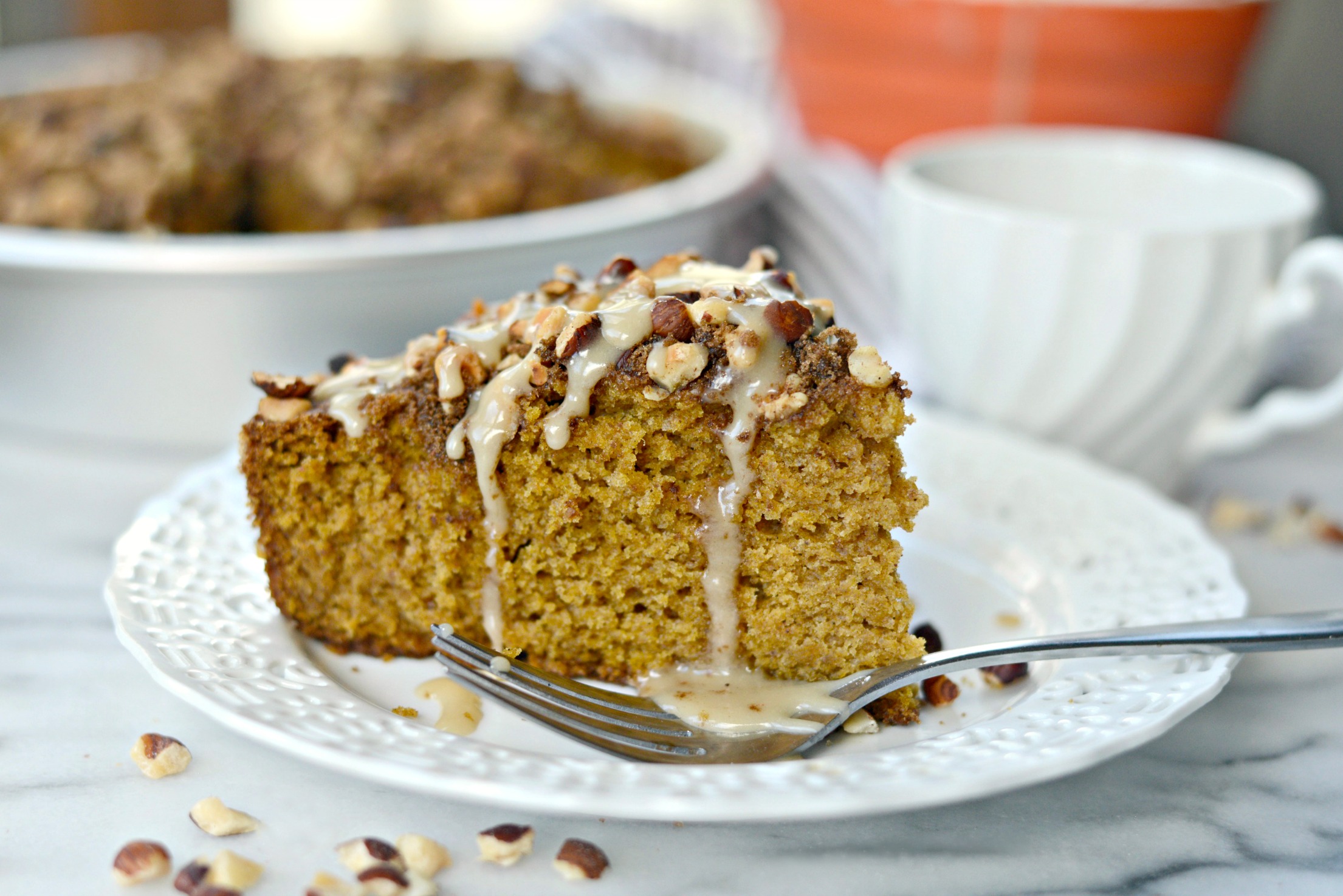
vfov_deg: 27.0
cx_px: 672
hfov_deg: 39.6
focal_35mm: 50
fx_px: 1866
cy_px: 448
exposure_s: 1/400
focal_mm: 50
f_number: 2.8
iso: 640
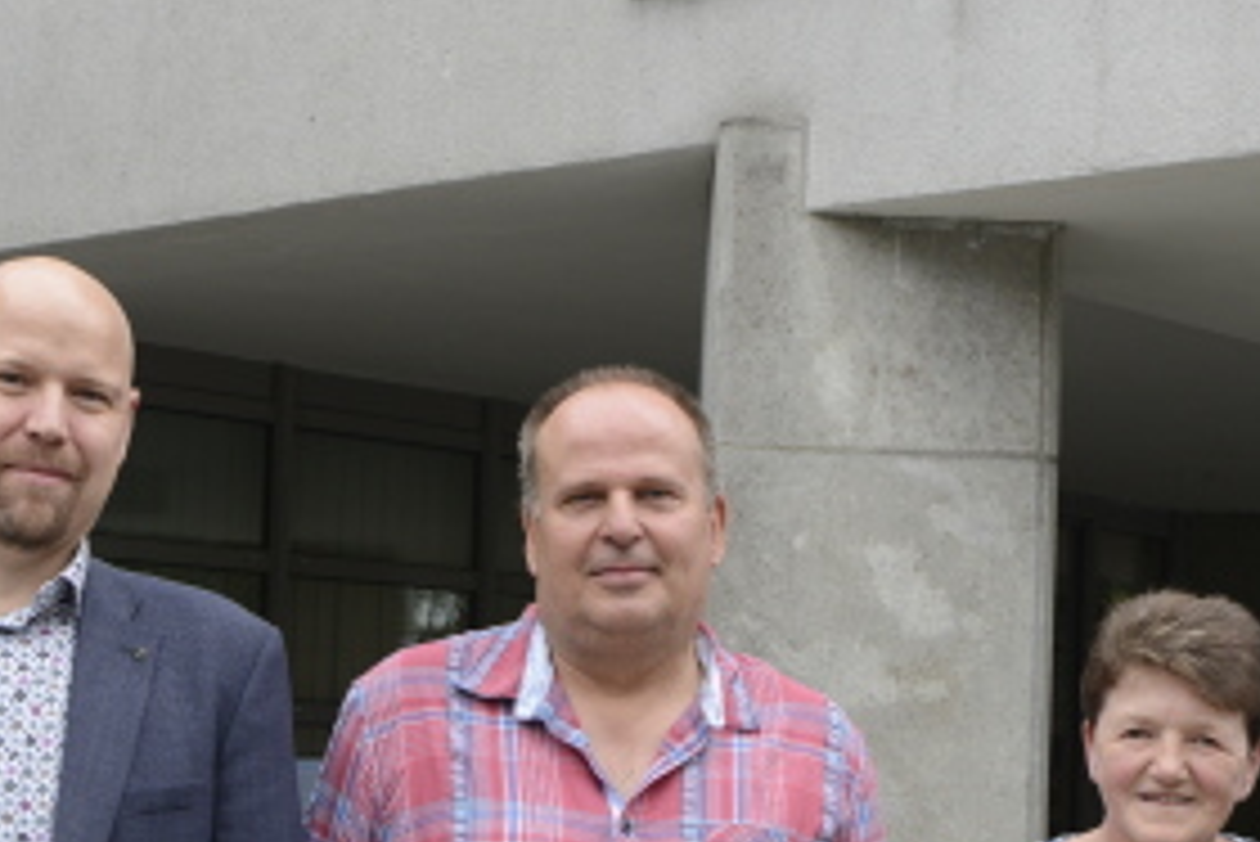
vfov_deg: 15.9
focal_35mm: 85
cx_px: 803
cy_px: 711
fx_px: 2976
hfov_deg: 23.8
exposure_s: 1/160
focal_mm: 31
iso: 500
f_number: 6.3
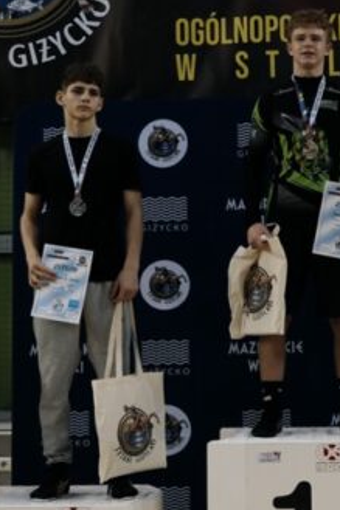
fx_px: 1191
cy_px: 225
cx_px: 230
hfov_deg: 16.2
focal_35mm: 84
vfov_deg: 24.2
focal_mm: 18
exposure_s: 1/125
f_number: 3.2
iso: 800
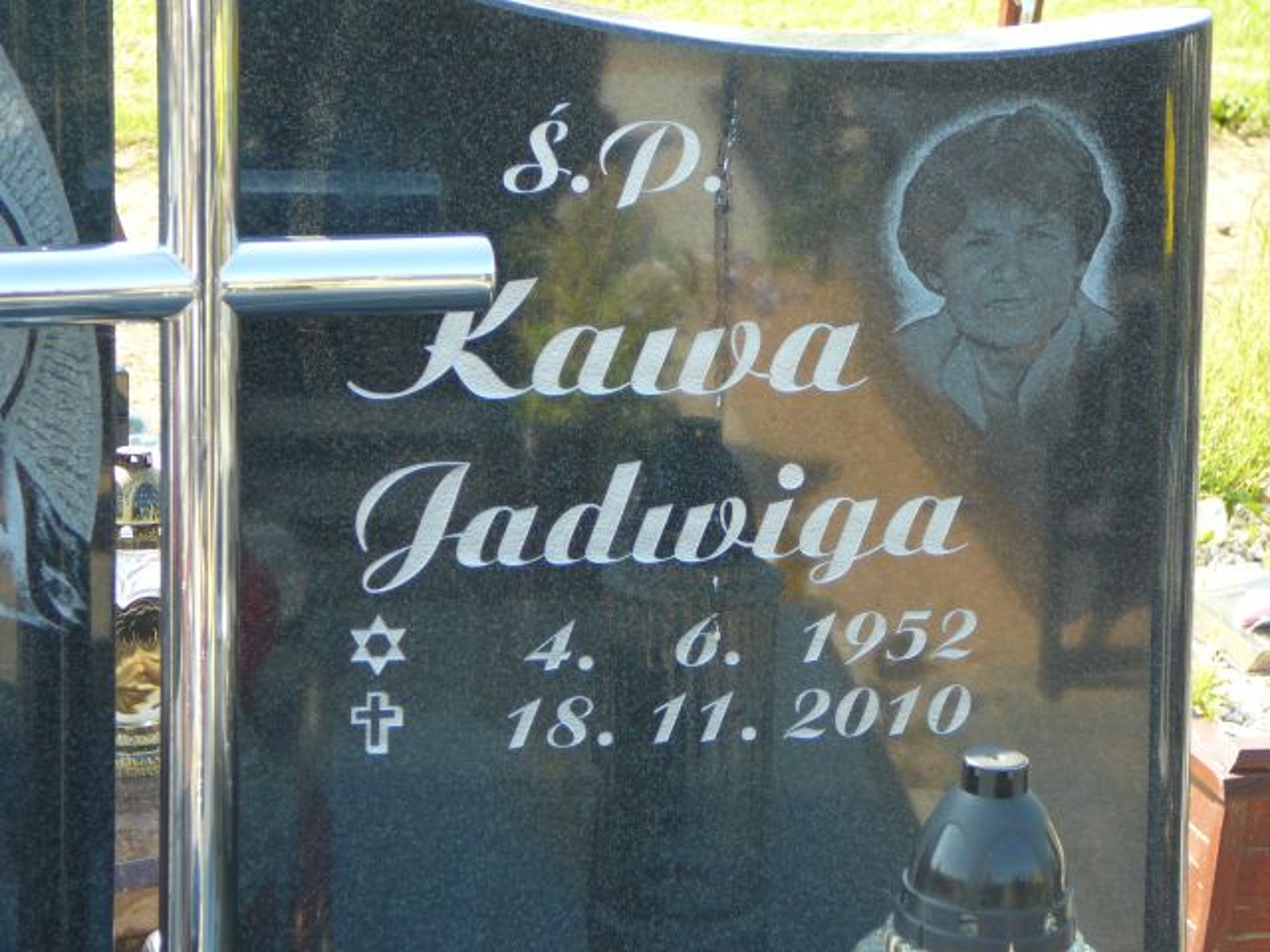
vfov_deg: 15.6
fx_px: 3485
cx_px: 635
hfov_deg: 20.7
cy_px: 476
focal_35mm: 95
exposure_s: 1/100
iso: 80
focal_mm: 14.1
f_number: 3.9
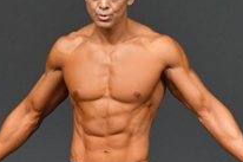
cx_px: 182
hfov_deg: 1.6
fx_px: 8768
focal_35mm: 1300
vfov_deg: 1.1
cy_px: 187
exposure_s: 1/400
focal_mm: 230
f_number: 5.6
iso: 4000
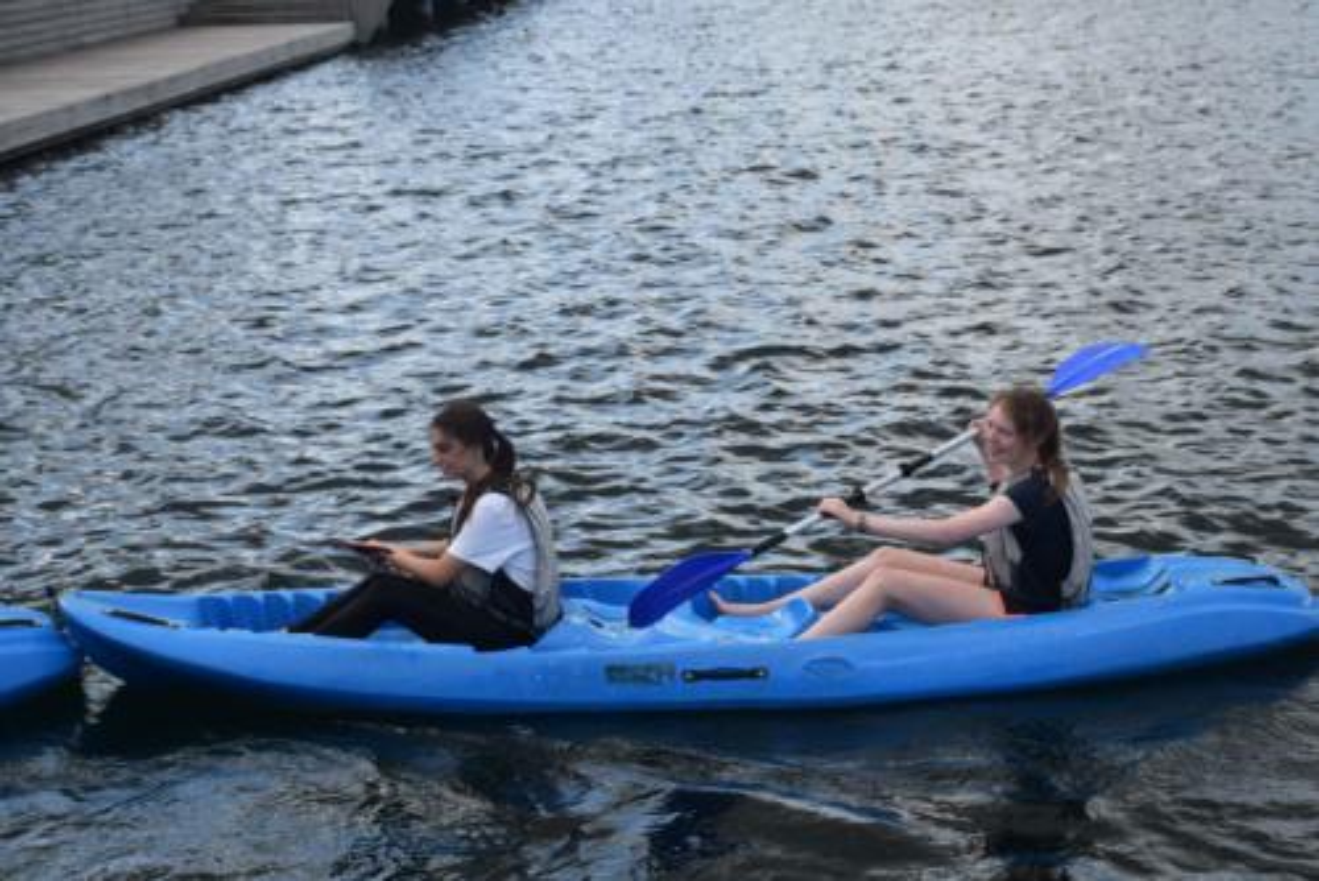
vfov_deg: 21.6
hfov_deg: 31.9
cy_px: 440
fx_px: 2309
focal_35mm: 63
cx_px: 660
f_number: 9
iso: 200
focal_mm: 42
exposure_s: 1/320
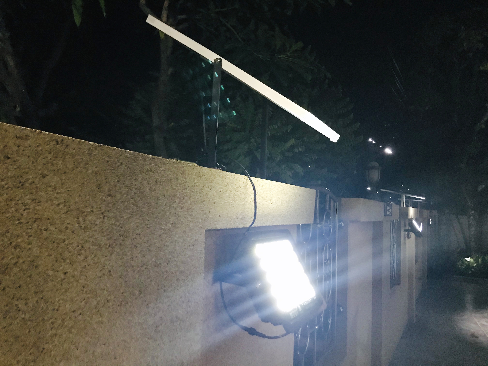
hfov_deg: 63.4
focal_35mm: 28
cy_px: 183
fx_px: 395
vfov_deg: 49.7
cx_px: 244
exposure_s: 1/5
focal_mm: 3.99
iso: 100
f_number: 1.8
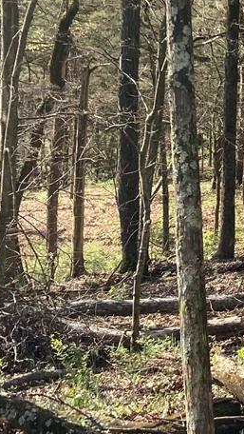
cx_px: 385
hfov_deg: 10.9
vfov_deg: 19.9
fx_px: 1229
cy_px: 137
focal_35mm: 107
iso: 20
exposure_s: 1/415
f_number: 1.8
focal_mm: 3.99
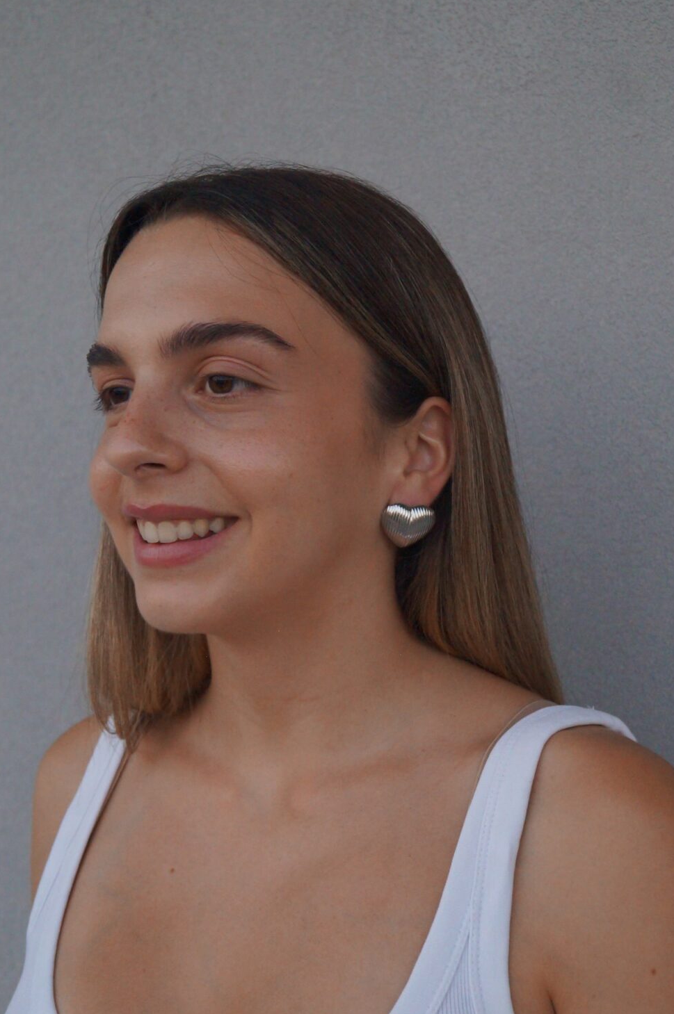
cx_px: 382
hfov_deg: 25.9
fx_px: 1464
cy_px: 537
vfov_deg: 38.2
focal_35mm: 52
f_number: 4.5
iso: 2000
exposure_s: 1/160
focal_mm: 28
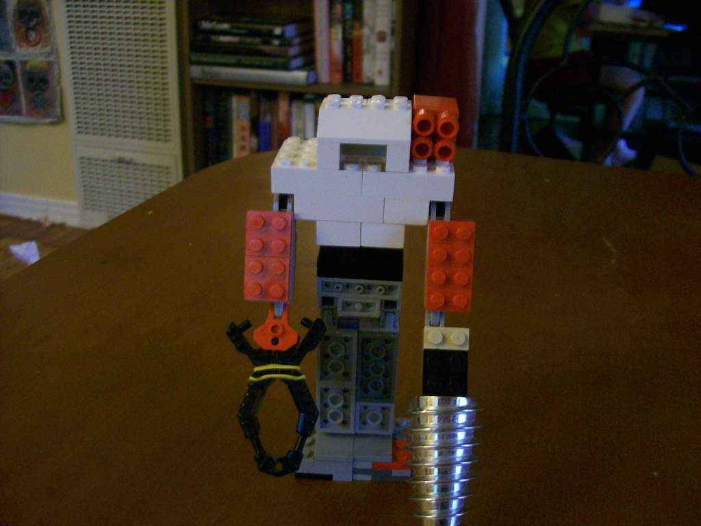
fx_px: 729
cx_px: 350
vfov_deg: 39.7
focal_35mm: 36
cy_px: 263
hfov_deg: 51.4
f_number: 2.7
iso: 160
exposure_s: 1/5.66
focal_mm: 6
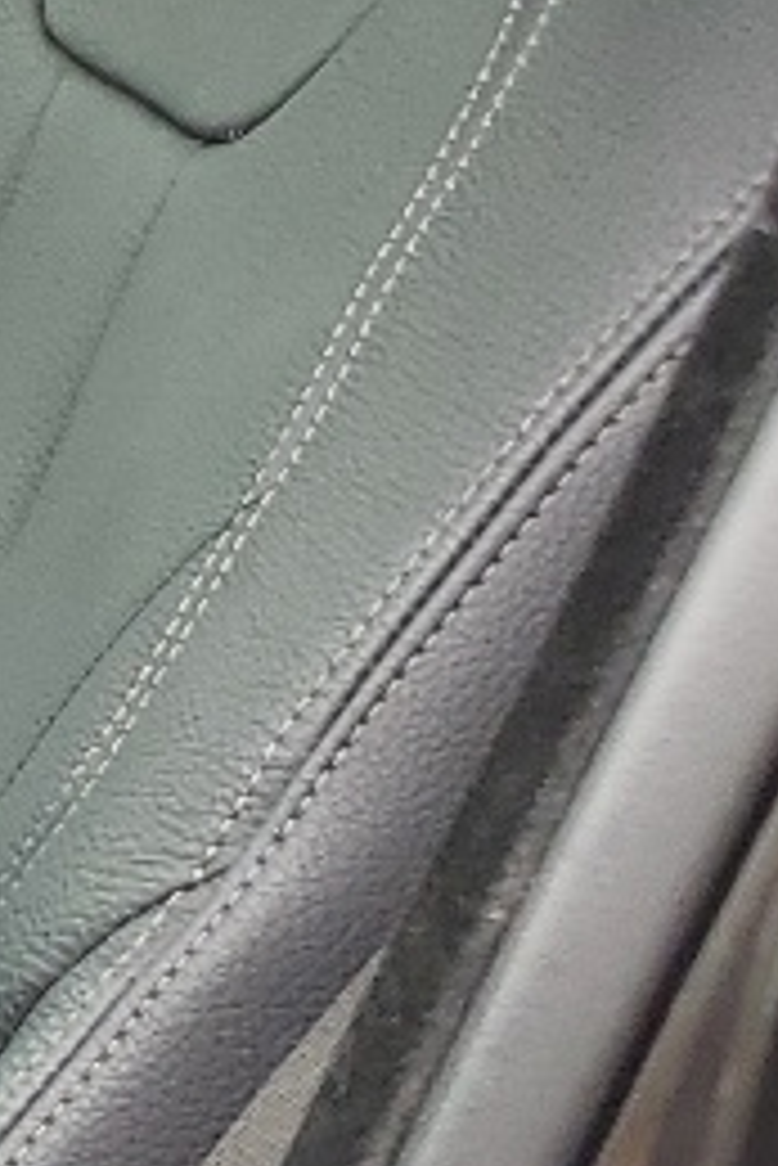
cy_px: 837
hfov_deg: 6.5
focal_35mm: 167
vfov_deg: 12.3
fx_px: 5406
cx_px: -2388
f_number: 1.5
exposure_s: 1/263
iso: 50
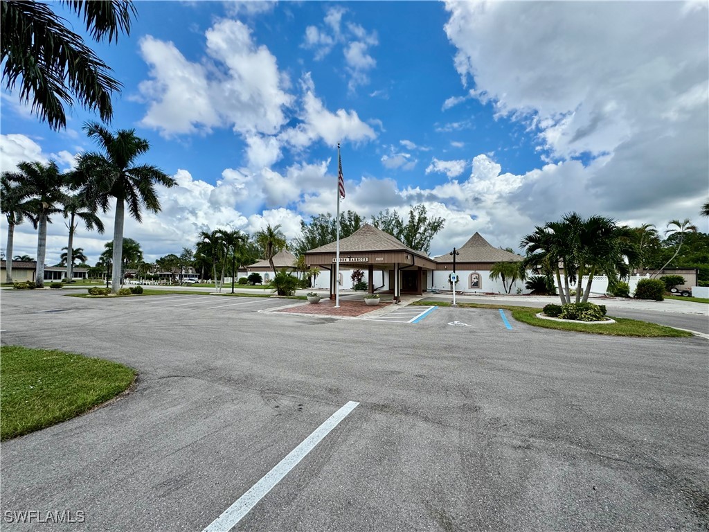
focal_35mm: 14
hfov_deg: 102.1
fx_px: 287
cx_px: 354
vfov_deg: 85.7
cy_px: 266
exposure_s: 1/2584
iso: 50
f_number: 2.2
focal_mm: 2.22
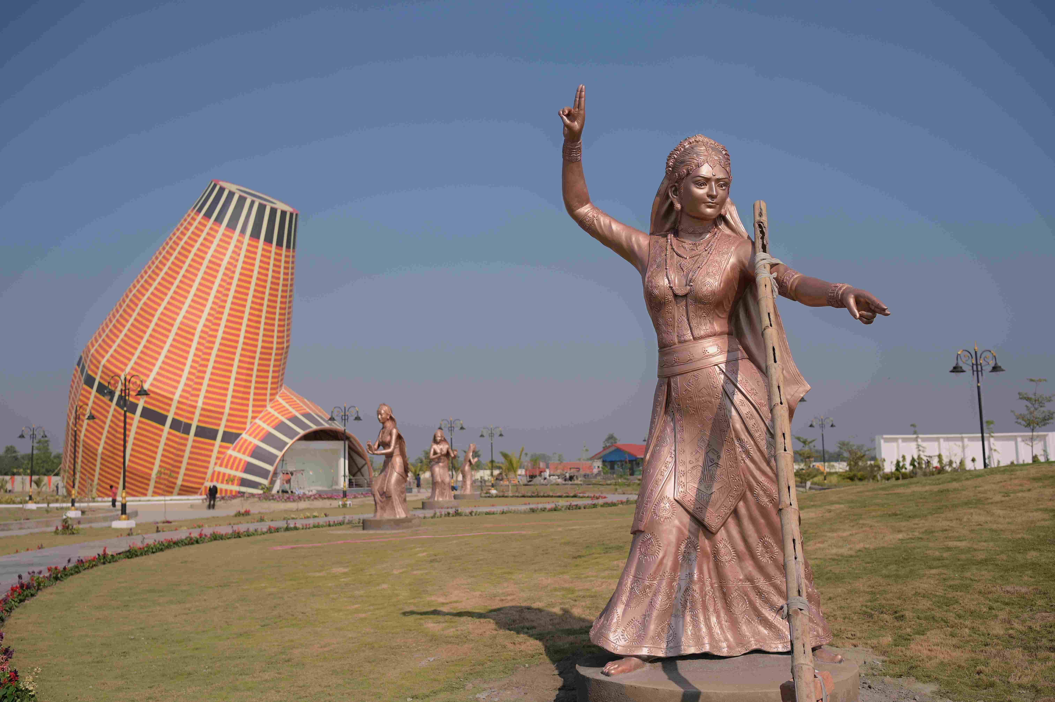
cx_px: 528
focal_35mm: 35
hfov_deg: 54.5
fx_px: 1025
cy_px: 351
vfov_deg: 37.8
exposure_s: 1/4000
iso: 160
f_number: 4
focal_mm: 35
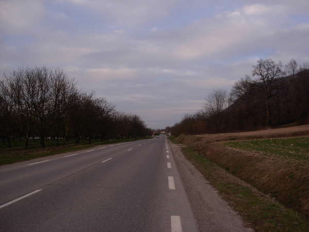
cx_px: 154
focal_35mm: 38
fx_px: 339
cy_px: 116
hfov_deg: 49.0
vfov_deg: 37.7
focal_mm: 6.3
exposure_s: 1/152
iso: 79
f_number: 2.9
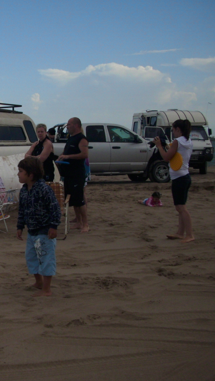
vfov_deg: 39.2
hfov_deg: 21.4
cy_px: 181
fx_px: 537
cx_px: -27
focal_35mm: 53
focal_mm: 6.2
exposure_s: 1/478
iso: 50
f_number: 5.6
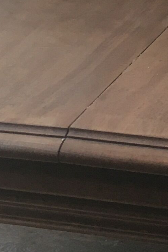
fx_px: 1149
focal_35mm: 164
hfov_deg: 8.3
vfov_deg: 12.5
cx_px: 20
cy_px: 33
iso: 100
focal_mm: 4.15
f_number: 2.2
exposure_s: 1/33
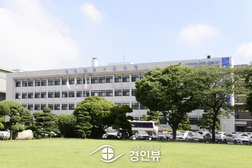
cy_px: 84
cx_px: 126
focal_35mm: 44
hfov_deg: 44.5
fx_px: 308
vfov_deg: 30.5
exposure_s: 1/1000
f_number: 11
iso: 1600
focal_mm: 44
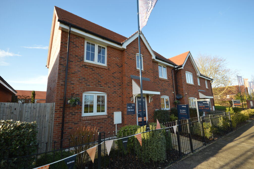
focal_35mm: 15
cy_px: 84
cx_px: 127
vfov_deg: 77.2
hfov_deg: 100.4
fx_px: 106
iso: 125
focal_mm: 10
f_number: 5.6
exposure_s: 1/125
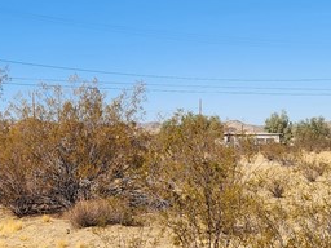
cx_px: 167
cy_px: 116
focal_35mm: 92
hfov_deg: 21.3
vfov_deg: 16.1
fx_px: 880
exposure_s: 1/2111
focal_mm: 5.4
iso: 20
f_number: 1.8
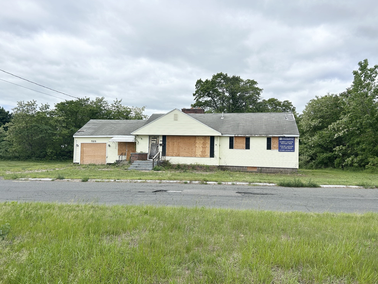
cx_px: 186
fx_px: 295
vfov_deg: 51.4
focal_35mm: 27
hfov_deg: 65.3
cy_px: 142
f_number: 1.5
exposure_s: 1/5076
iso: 50
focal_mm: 5.7
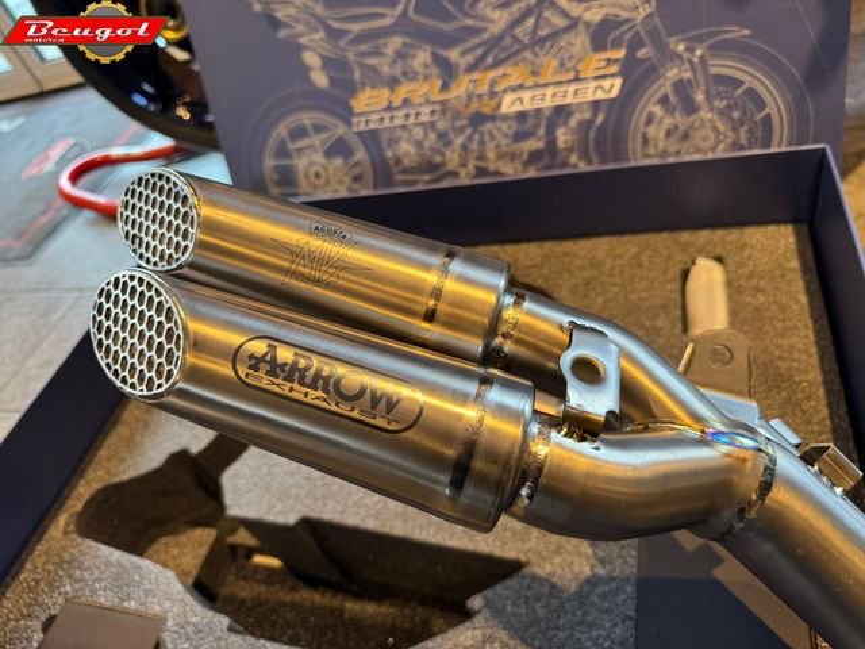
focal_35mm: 24
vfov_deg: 56.8
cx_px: 432
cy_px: 324
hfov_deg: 71.6
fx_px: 600
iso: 500
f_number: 1.78
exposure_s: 1/50
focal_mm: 6.76
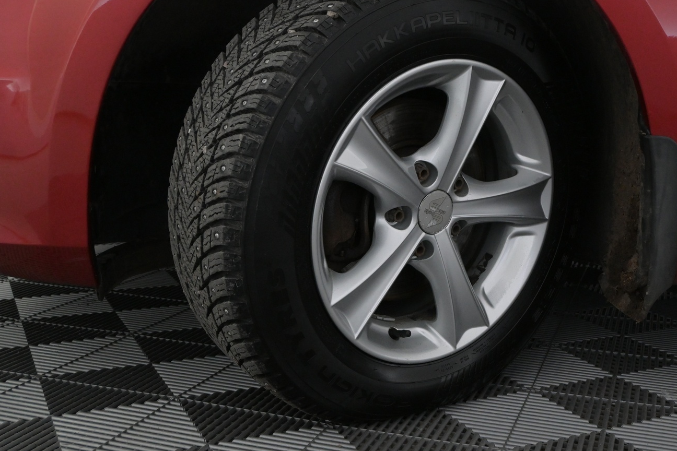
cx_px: 411
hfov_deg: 43.4
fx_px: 846
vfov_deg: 29.8
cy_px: 189
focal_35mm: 45
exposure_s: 1/125
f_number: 5.6
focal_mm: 24
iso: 2500
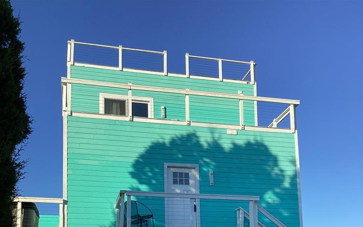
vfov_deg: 27.1
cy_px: 243
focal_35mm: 44
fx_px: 435
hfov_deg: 45.3
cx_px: 182
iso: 25
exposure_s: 1/1018
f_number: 2.4
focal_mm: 3.3
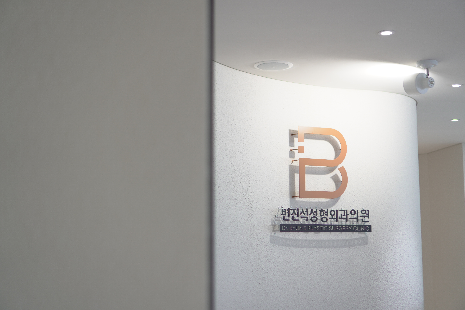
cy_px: 155
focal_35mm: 52
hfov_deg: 37.9
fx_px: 678
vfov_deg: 25.8
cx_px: 232
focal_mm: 35
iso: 100
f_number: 2
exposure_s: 1/60
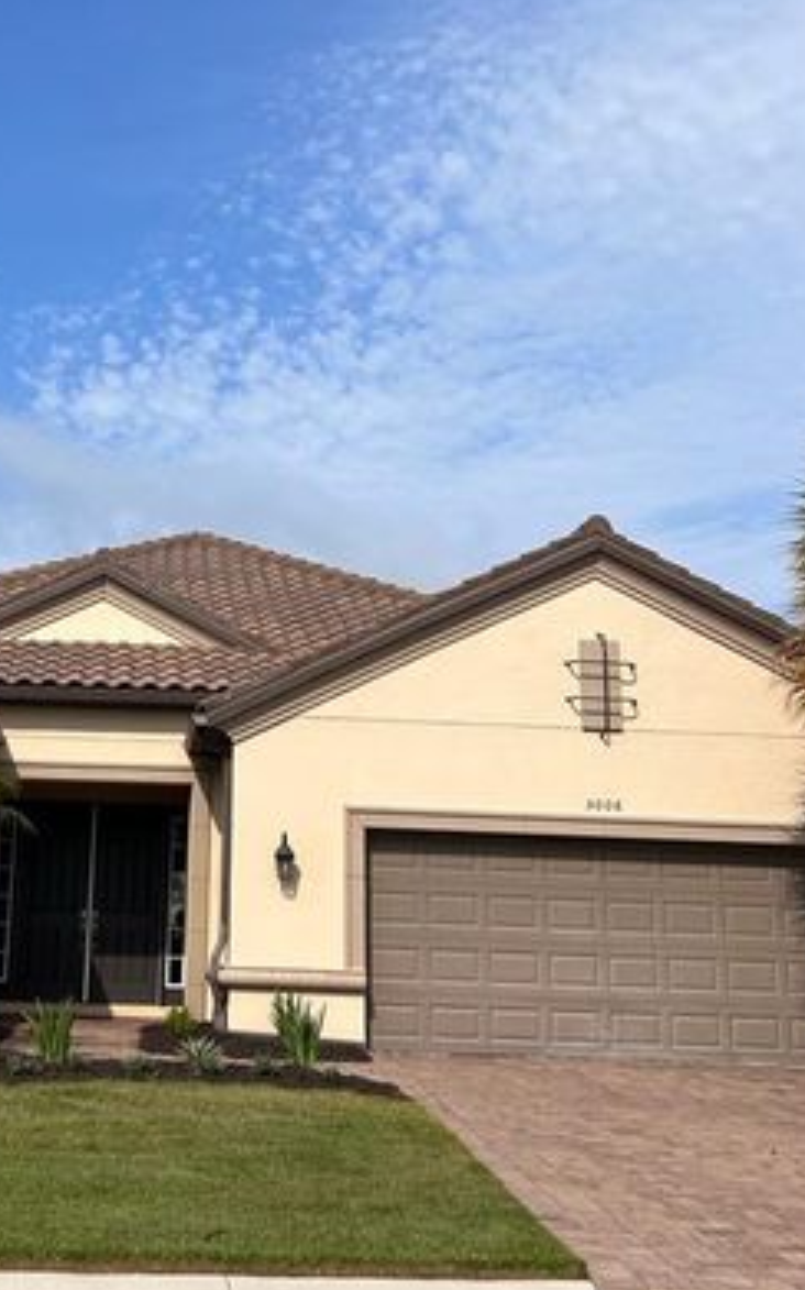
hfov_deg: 27.0
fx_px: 1652
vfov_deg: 42.4
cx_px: 195
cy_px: 487
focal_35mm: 47
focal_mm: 5.7
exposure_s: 1/5882
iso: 50
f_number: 1.5
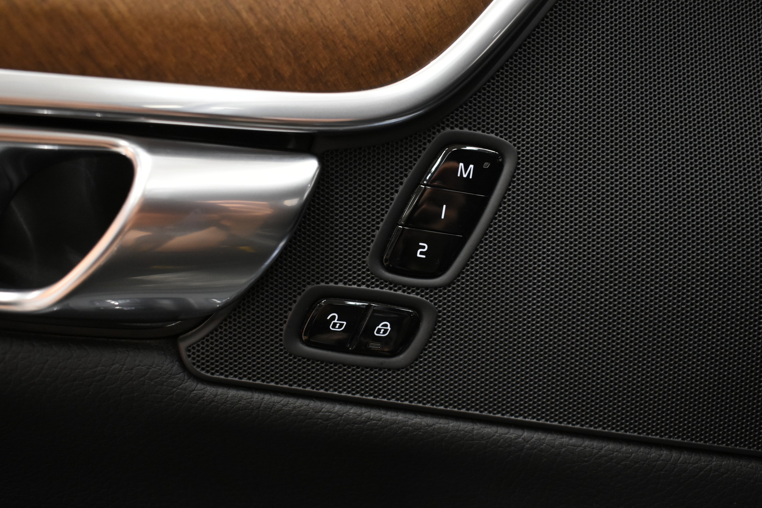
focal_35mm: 38
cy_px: 254
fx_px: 794
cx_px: 381
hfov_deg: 51.3
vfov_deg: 35.5
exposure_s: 1/50
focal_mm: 25
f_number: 4
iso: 1600
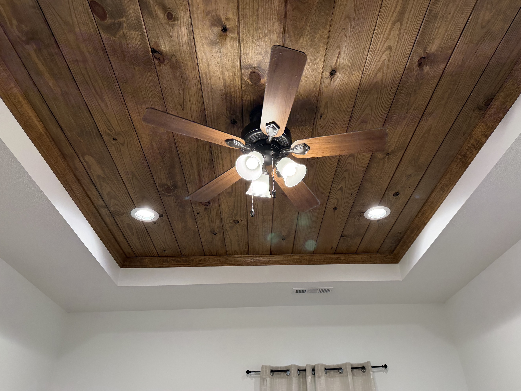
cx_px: 280
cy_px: 205
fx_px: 391
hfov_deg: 67.2
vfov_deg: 53.0
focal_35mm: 26
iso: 250
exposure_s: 1/120
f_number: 1.78
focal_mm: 6.76
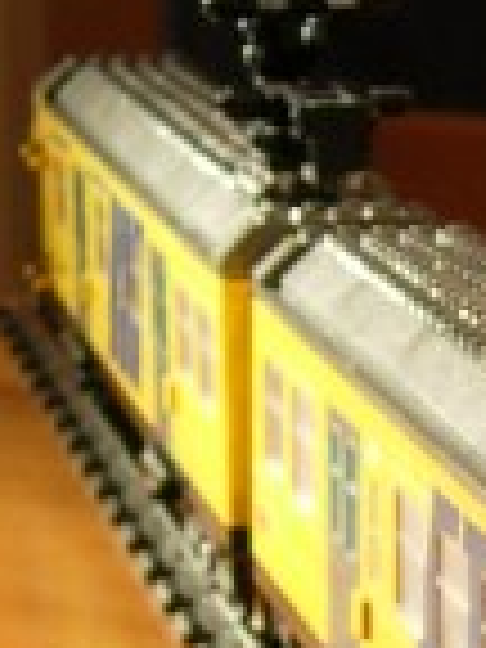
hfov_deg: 8.5
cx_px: 842
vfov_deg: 11.3
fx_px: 3164
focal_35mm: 169
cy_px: 927
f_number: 2.8
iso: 64
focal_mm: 7.8
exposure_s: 1/6.9
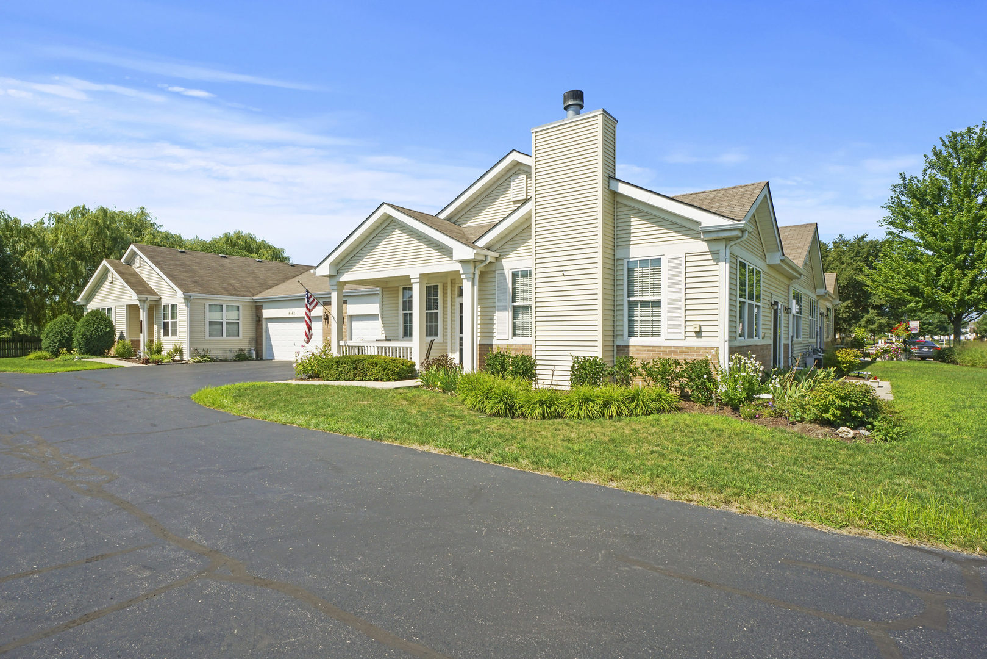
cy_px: 330
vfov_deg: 64.6
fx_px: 521
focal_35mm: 19
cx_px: 494
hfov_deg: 86.9
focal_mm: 19
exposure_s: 1/125
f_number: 22
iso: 400
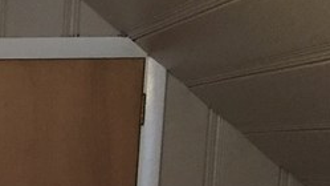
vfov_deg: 8.8
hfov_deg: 14.7
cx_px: -239
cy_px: 375
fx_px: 1137
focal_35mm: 130
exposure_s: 1/17
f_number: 2.2
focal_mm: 4.15
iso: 250
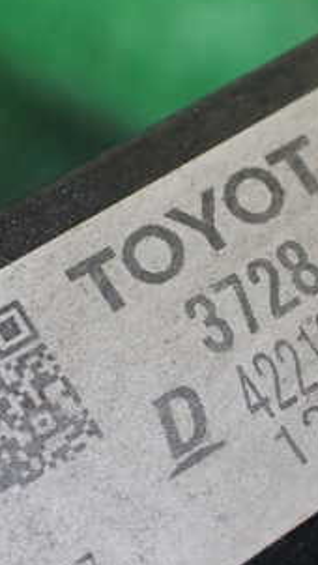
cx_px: 228
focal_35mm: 65
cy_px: 320
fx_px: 974
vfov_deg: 32.3
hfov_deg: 18.5
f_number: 2.3
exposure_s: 1/125
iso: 320
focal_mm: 5.4
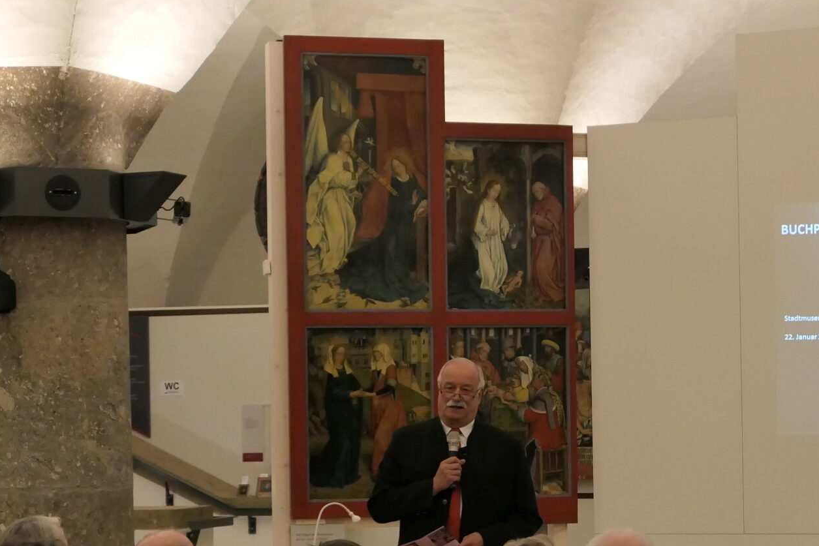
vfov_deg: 13.4
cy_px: 446
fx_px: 2321
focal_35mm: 102
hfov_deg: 19.9
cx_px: 561
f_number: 2.8
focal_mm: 18.3
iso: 1250
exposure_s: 1/100
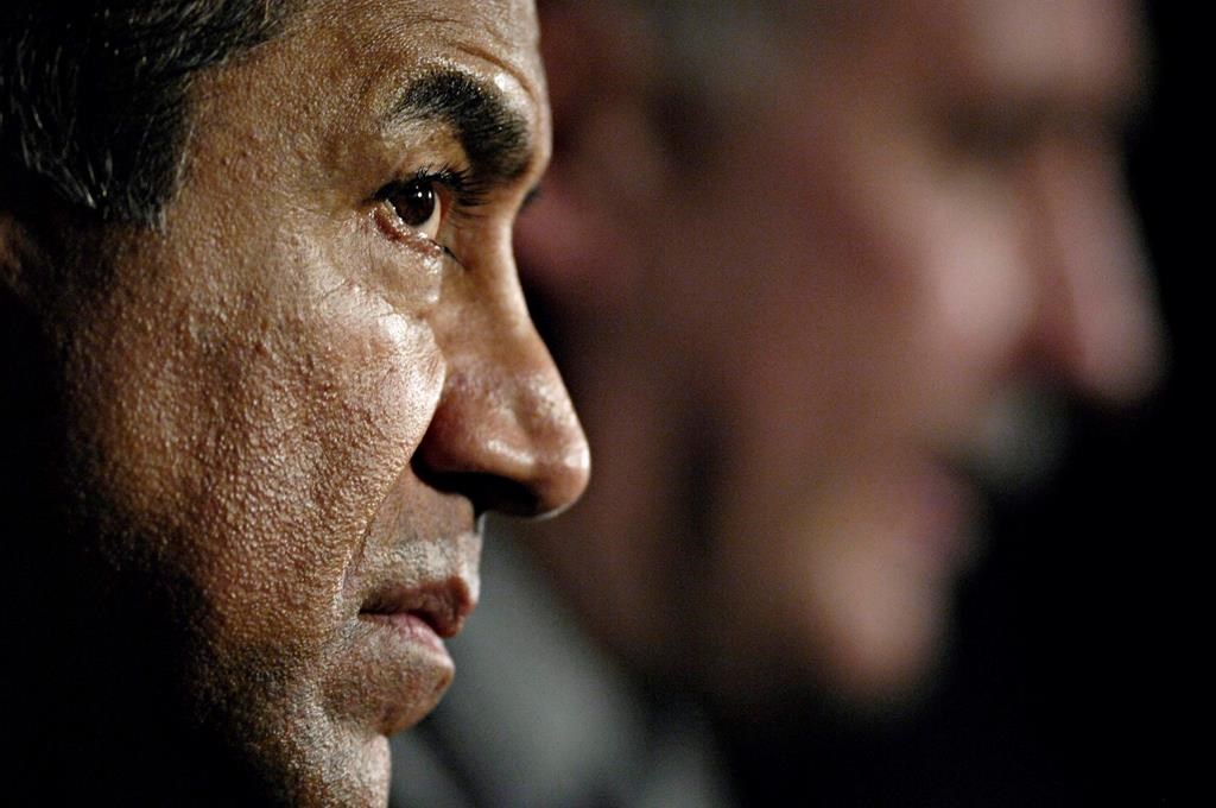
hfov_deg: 4.6
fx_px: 15181
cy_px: 404
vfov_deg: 3.0
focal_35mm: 450
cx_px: 608
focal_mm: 300
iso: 800
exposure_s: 1/250
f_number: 2.8
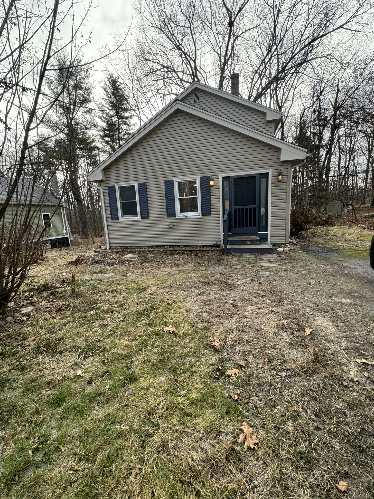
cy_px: 250
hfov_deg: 85.7
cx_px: 187
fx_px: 202
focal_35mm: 14
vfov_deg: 102.1
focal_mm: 2.22
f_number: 2.2
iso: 40
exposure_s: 1/199
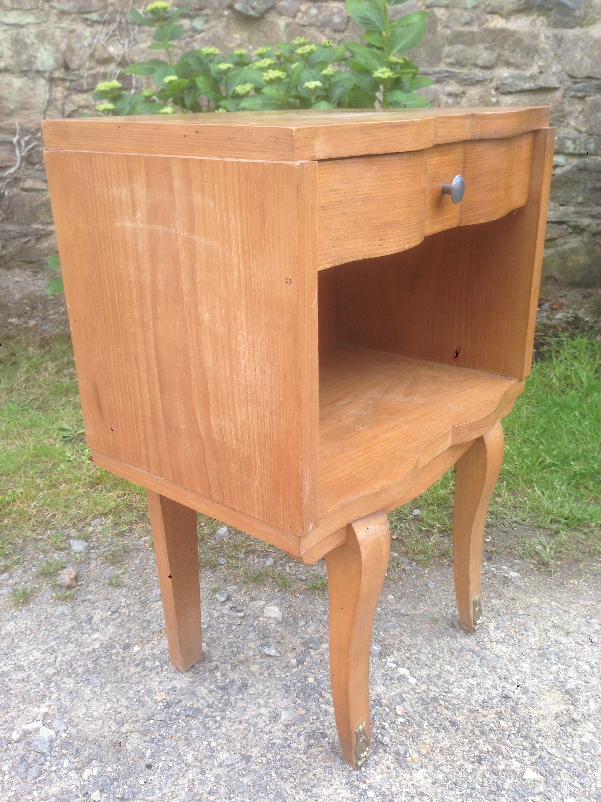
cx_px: 300
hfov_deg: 42.9
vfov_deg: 55.4
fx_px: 764
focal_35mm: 33
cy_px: 401
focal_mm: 4.12
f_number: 2.4
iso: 50
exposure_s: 1/215
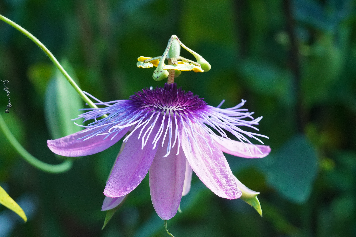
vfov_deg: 10.2
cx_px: 178
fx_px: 1335
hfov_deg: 15.2
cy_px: 118
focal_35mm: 135
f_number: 8
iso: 1600
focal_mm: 90
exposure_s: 1/160
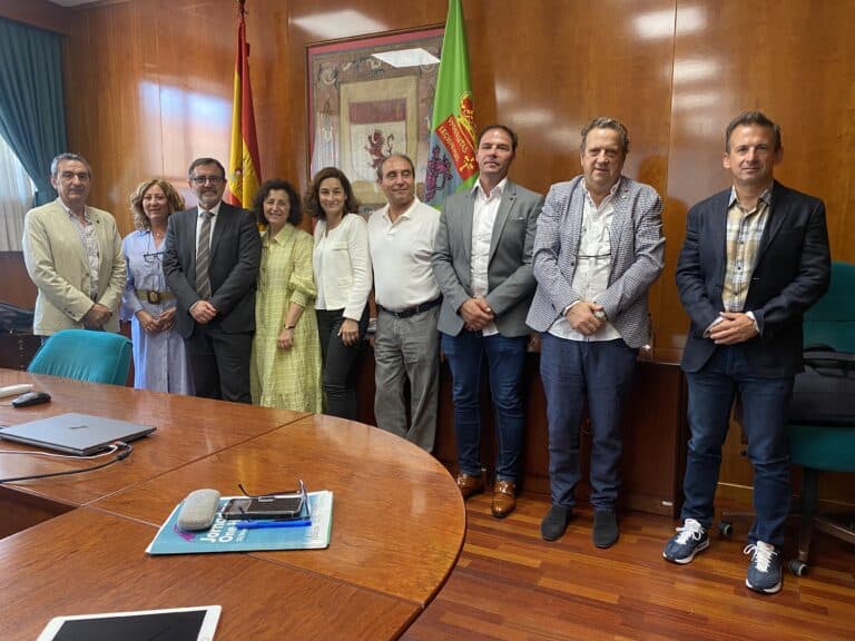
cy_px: 320
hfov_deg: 67.3
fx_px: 642
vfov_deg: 53.1
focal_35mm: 26
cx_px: 428
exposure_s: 1/50
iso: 100
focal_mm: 4.25
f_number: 1.8
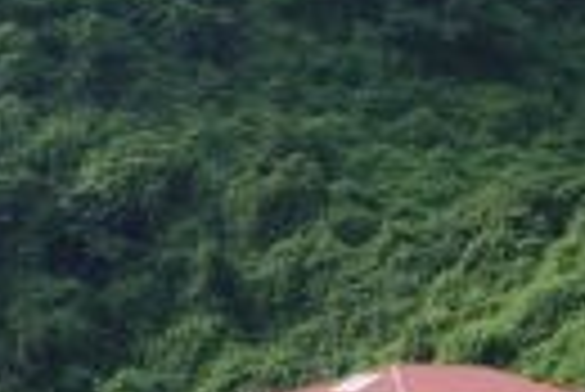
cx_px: 54
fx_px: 3498
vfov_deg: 6.4
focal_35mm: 215
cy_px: 340
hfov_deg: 9.5
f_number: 5.6
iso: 125
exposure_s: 1/125
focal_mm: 13.09
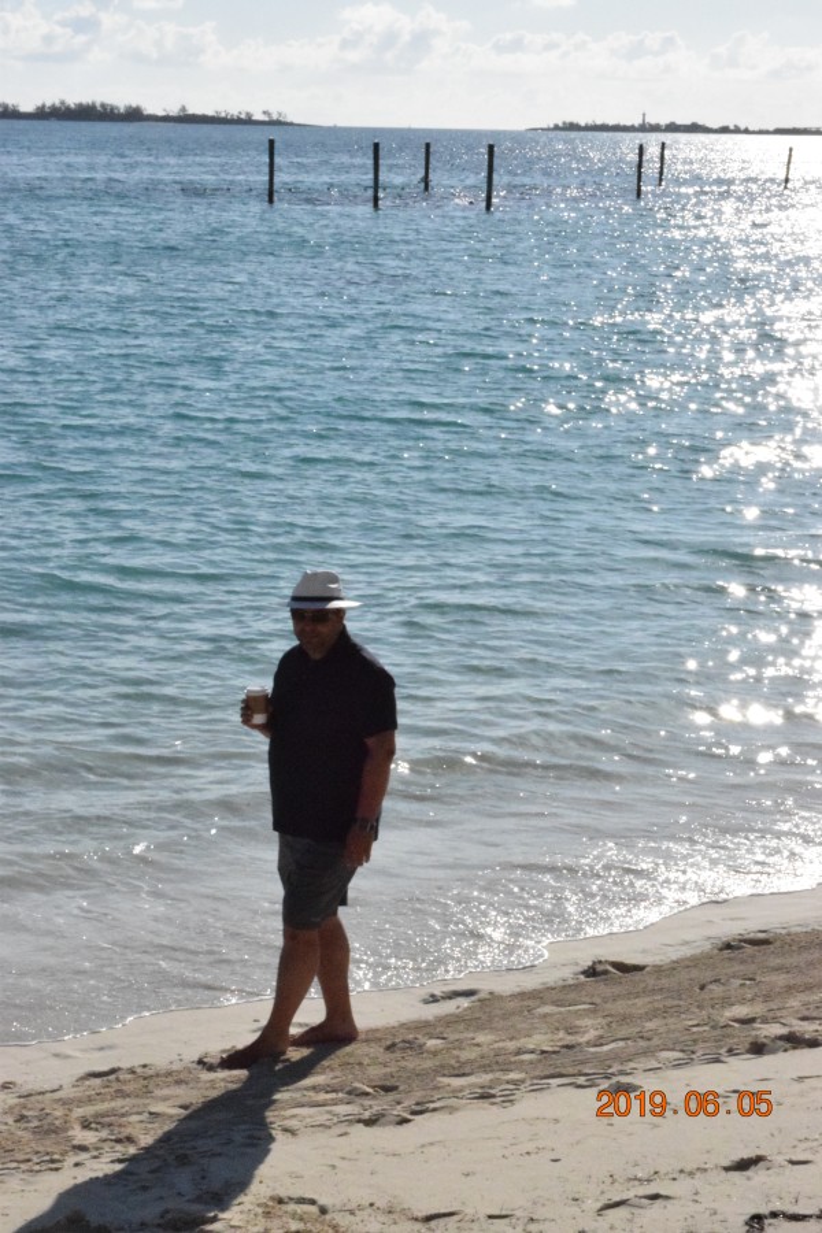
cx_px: 411
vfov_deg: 24.6
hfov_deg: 16.6
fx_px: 2825
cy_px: 616
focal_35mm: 82
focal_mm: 55
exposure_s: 1/2500
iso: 12800
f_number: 36
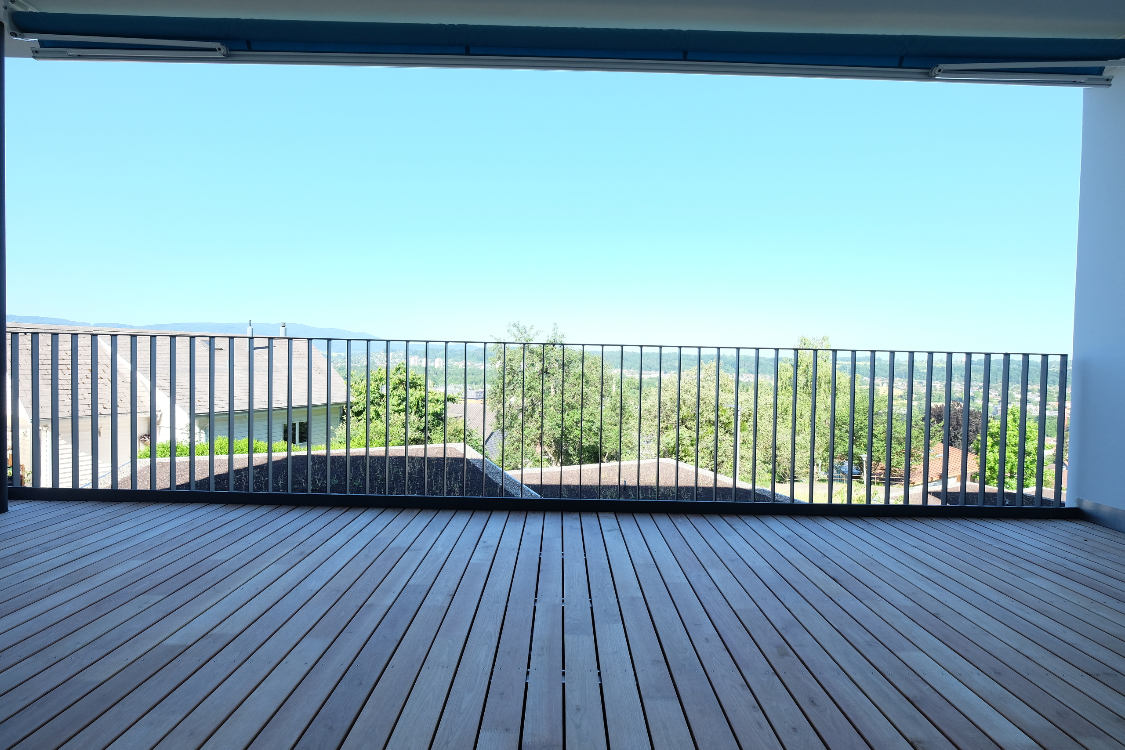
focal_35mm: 15
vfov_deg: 77.3
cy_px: 375
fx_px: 469
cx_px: 562
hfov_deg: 100.4
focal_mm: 10
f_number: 5.6
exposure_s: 1/220
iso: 400
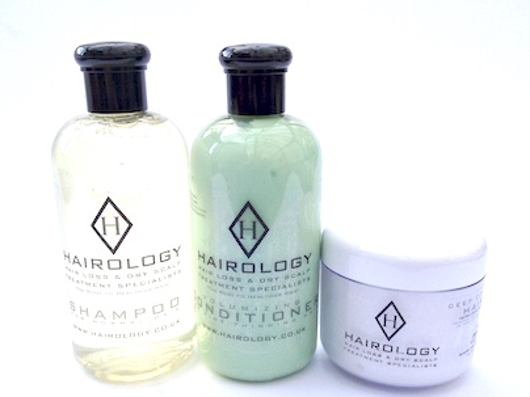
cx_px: 265
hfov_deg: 47.9
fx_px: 597
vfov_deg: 36.8
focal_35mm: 39
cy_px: 212
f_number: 2.4
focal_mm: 4.28
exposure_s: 1/120
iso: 64
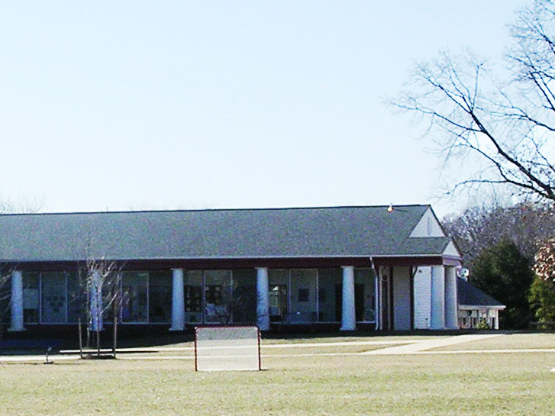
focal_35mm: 138
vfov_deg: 10.7
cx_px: 5
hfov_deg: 14.1
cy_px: 149
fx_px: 2212
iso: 100
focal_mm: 7.5
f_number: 6.2
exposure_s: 1/364
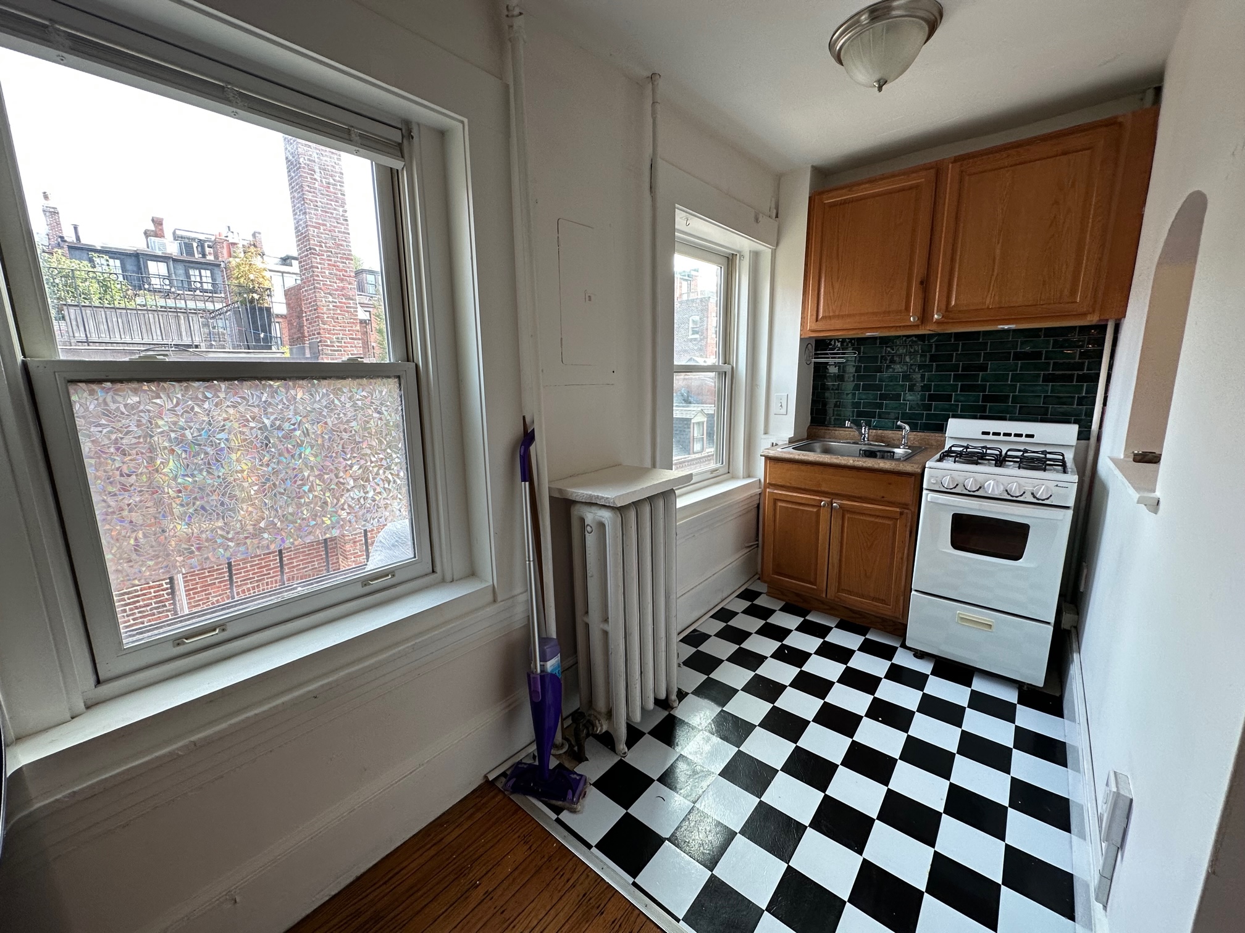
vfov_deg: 85.7
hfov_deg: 102.1
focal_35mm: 14
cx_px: 622
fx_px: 504
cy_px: 466
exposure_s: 1/120
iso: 100
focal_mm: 2.22
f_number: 2.2
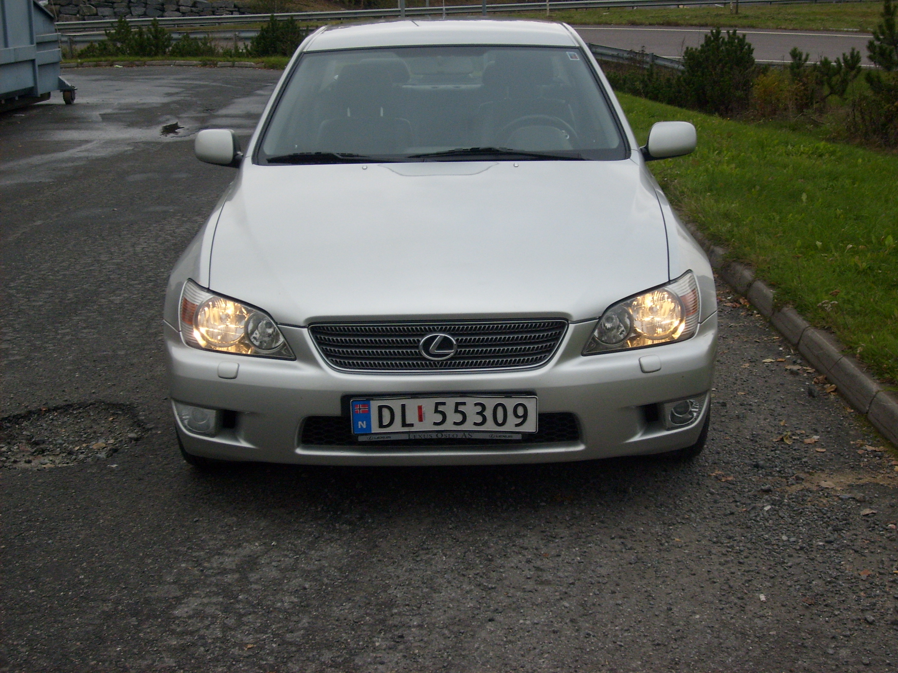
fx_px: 1349
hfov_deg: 36.8
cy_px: 336
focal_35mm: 52
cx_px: 449
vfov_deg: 28.0
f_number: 8.4
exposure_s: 1/90
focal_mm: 8.7
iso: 80
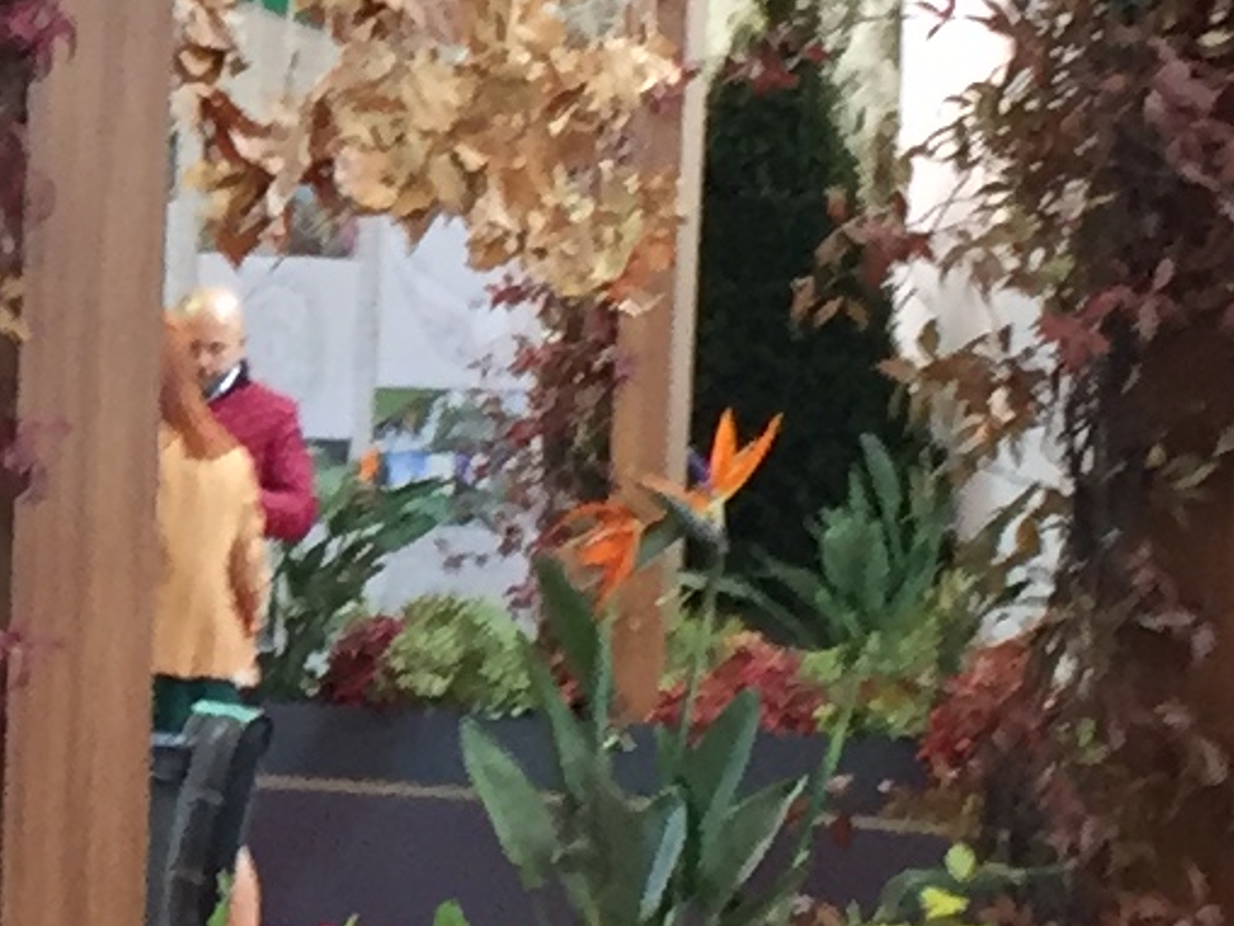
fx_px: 6632
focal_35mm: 186
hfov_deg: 10.1
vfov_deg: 8.0
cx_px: -849
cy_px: 235
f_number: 2.2
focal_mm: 4.15
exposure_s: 1/33
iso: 100
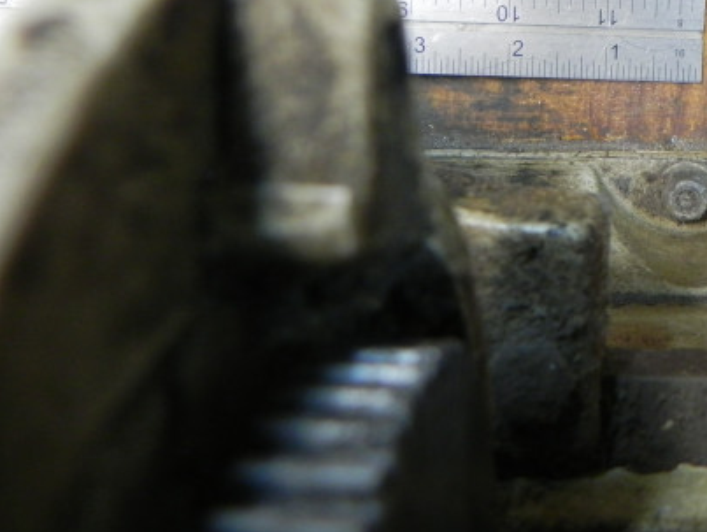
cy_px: 82
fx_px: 961
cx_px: 638
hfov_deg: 37.7
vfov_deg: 29.9
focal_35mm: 47
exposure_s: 1/9.8
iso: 400
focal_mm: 4.6
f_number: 2.8
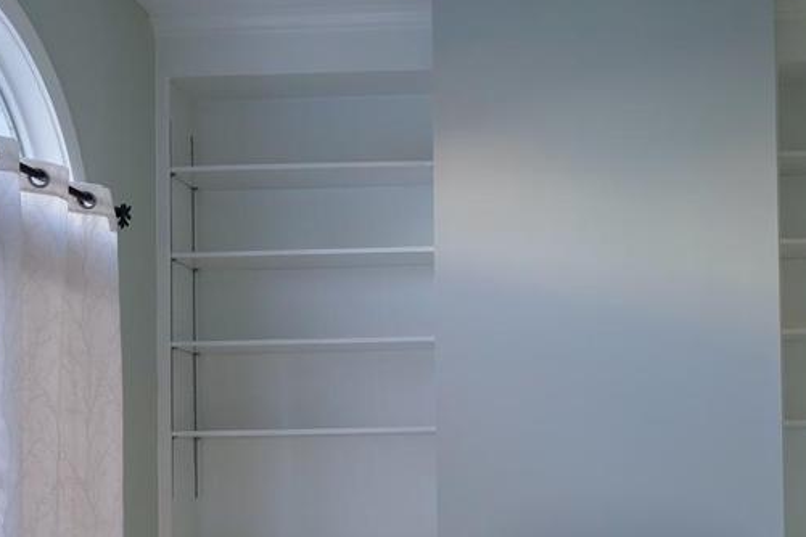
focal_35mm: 46
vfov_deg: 28.6
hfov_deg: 41.3
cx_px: 623
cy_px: 437
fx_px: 1030
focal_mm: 16
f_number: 4
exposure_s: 1/60
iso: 320
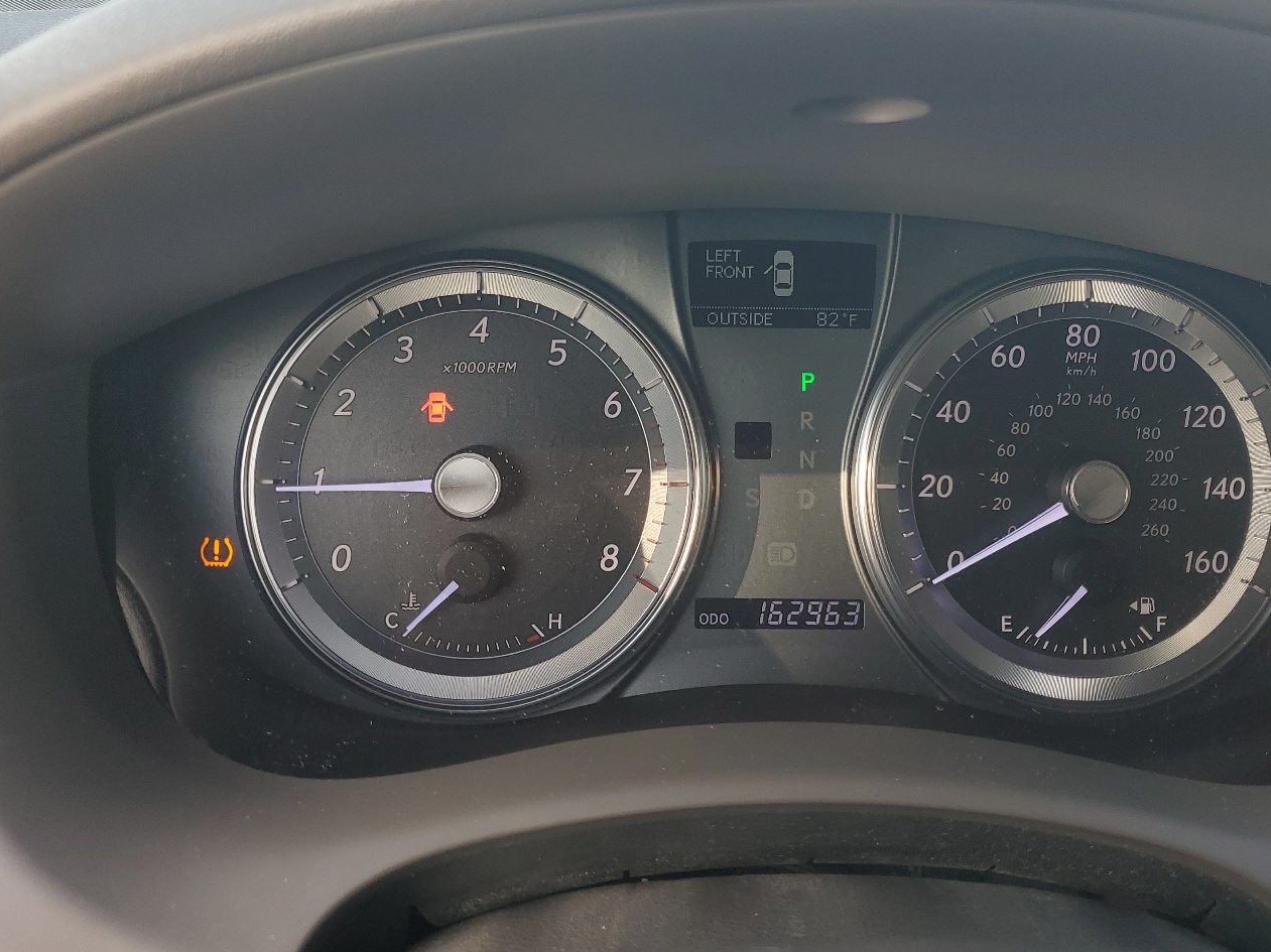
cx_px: 749
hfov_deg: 55.0
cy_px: 352
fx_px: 1211
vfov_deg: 42.6
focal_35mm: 33
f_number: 1.5
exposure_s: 1/149
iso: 50
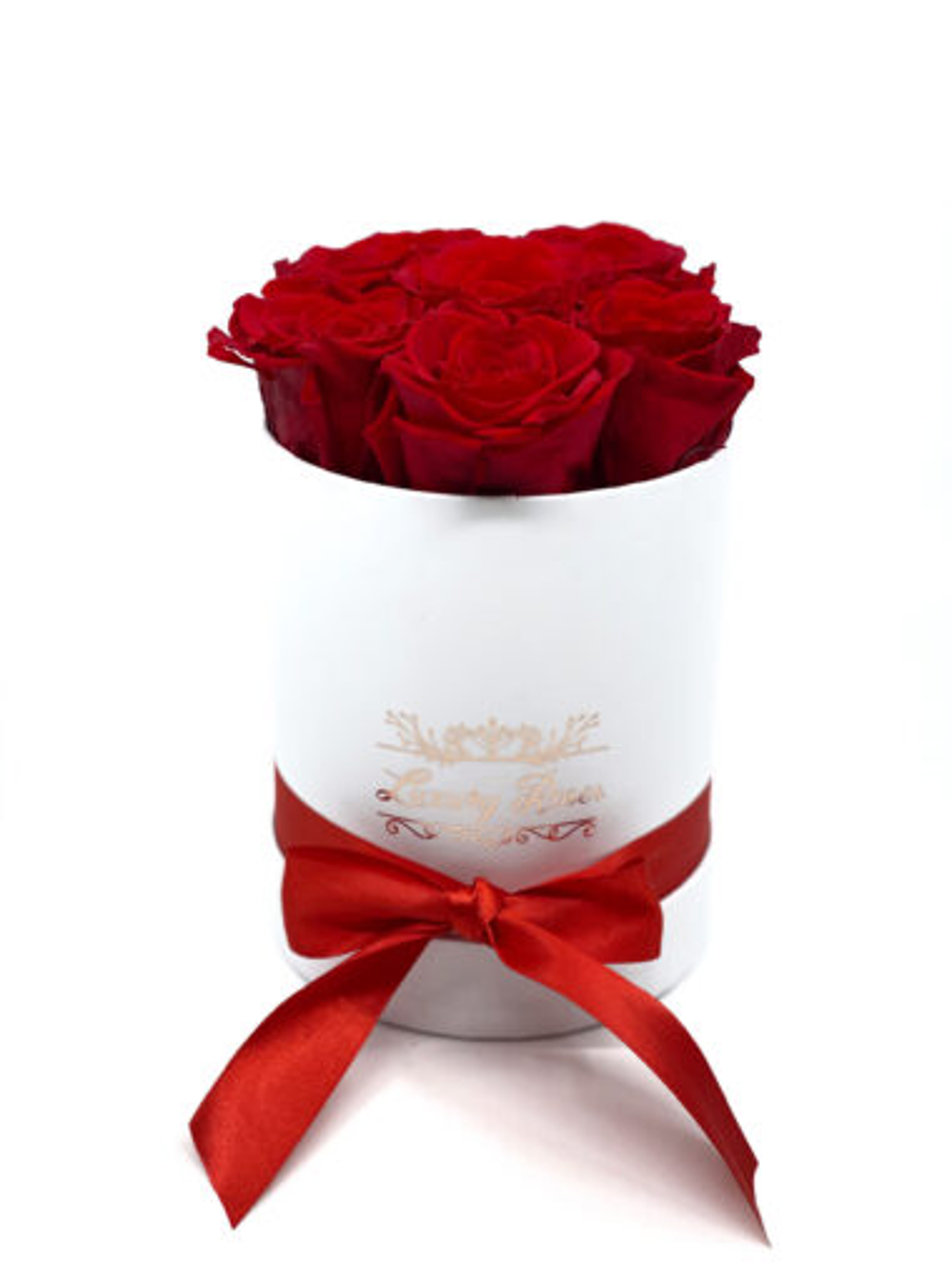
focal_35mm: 52
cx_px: 476
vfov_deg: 36.8
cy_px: 635
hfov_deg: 28.0
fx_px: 1908
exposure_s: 1/234
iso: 20
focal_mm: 6
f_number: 2
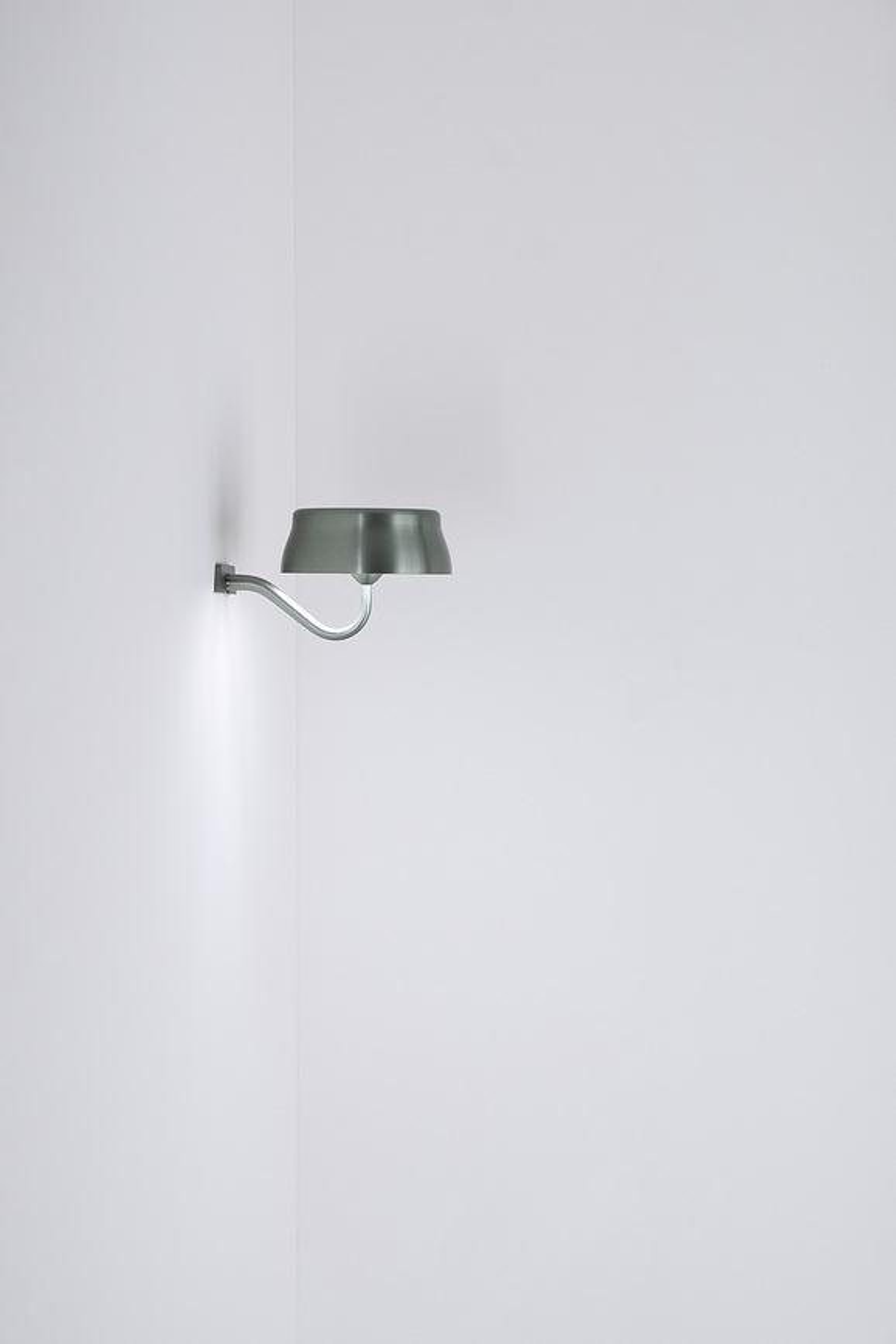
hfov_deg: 16.5
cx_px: 448
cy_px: 672
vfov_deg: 24.5
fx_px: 3098
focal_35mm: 83
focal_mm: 55
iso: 640
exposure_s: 1/40
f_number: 5.6
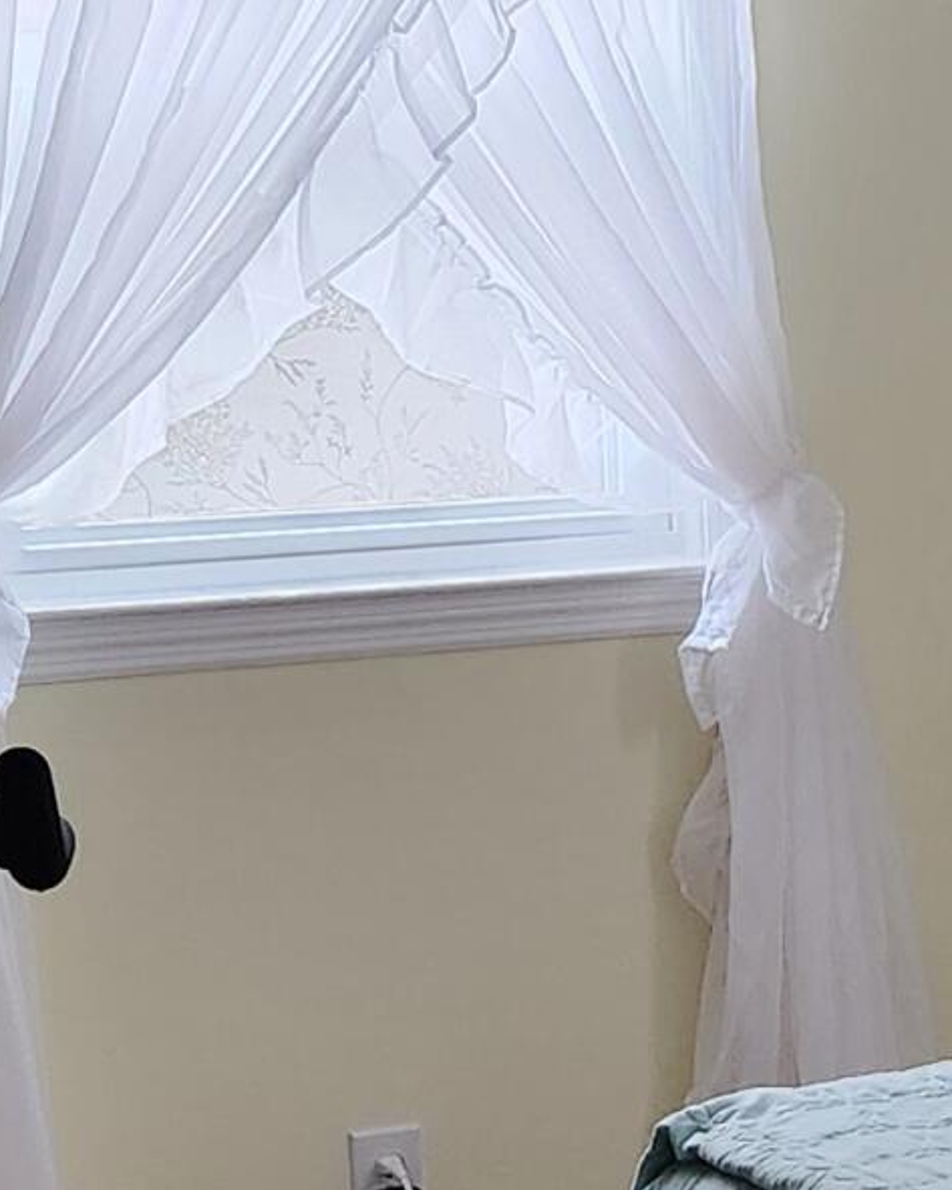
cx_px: 785
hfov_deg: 13.4
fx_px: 4014
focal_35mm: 114
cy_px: 912
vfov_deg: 16.8
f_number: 1.8
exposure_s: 1/120
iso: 500
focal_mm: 5.4
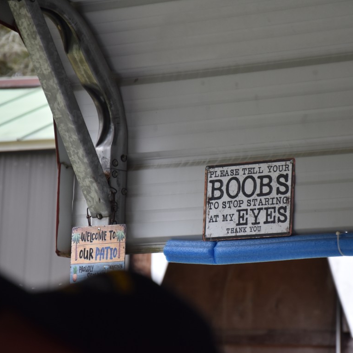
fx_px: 2326
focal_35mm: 202
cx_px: 245
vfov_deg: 8.7
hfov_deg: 8.7
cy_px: 176
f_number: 5.6
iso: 500
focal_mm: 105
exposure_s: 1/250
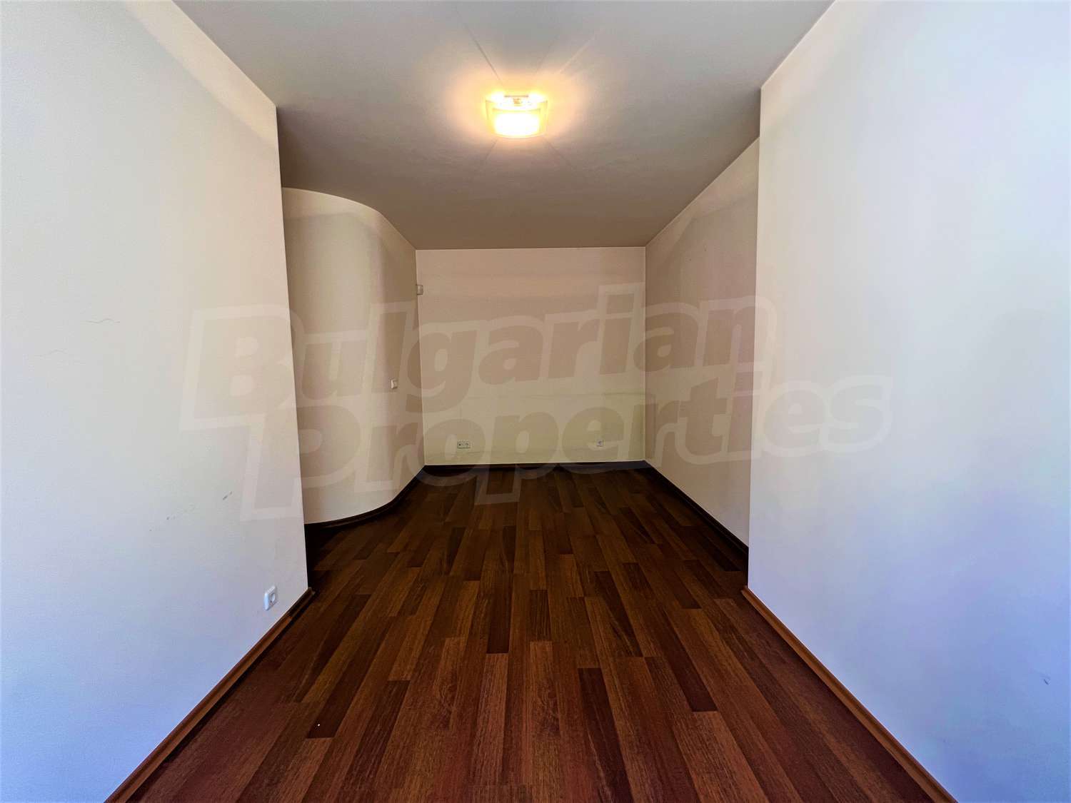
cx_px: 536
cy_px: 402
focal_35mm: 13
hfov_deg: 106.2
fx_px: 402
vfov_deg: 89.9
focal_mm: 1.57
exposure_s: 1/50
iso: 125
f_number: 1.8
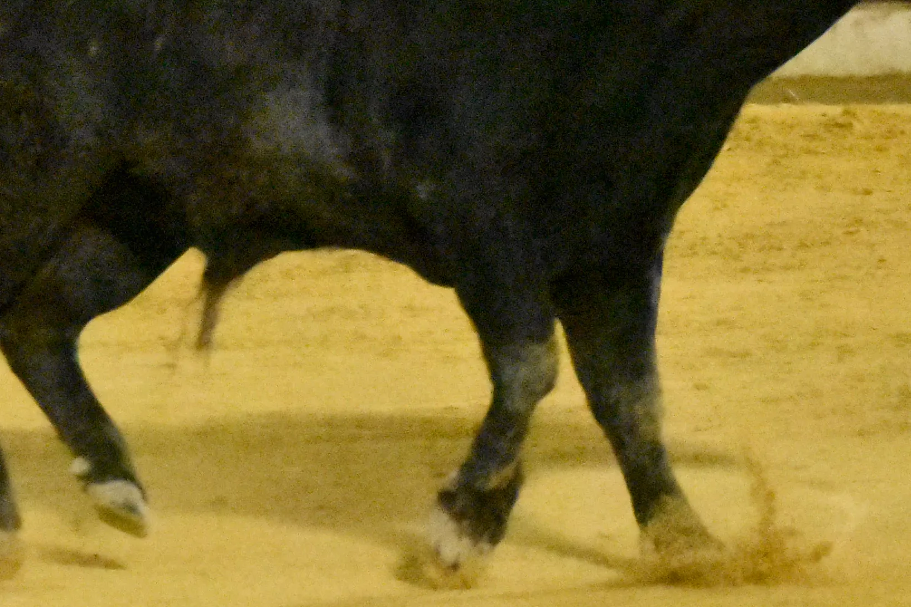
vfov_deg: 3.2
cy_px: -97
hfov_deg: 4.8
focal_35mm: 430
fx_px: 10878
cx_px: -192
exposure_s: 1/400
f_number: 5
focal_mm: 78
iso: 25600
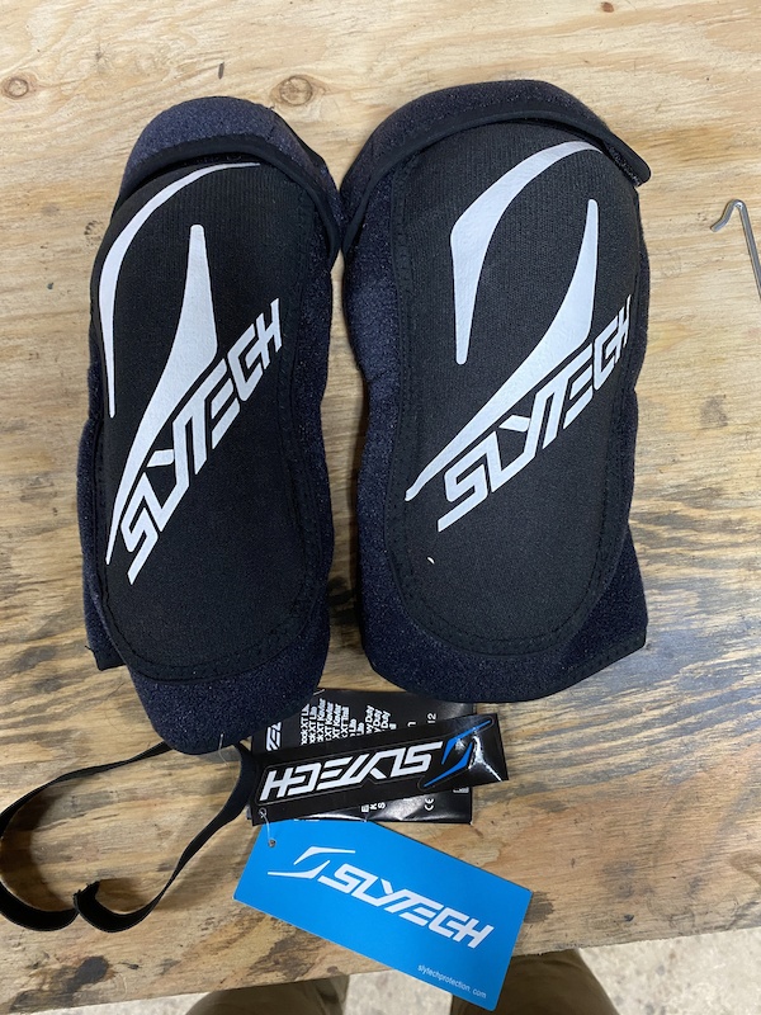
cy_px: 508
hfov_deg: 53.1
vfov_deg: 67.3
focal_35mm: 26
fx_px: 762
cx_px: 380
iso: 400
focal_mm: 4.25
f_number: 1.8
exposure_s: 1/40
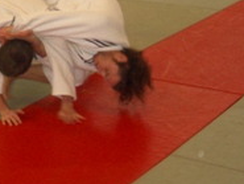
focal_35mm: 101
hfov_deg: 19.2
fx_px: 712
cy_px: -23
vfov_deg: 14.3
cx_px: 36
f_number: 2.6
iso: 100
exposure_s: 1/60
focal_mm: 5.8
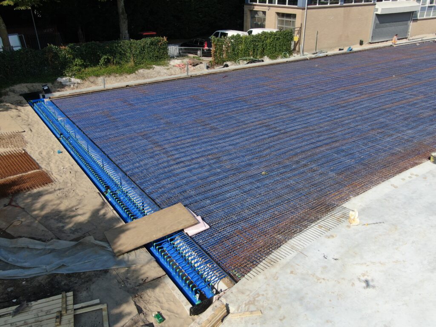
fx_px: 390
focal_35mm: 31
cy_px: 164
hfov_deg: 58.4
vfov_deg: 45.4
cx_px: 218
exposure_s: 1/1000
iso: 100
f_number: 3.1
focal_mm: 5.33
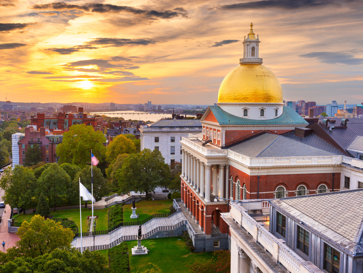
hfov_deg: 52.6
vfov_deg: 40.7
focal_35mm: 35
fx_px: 367
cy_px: 137
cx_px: 181
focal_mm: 32
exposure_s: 1/3.33
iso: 64
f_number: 11
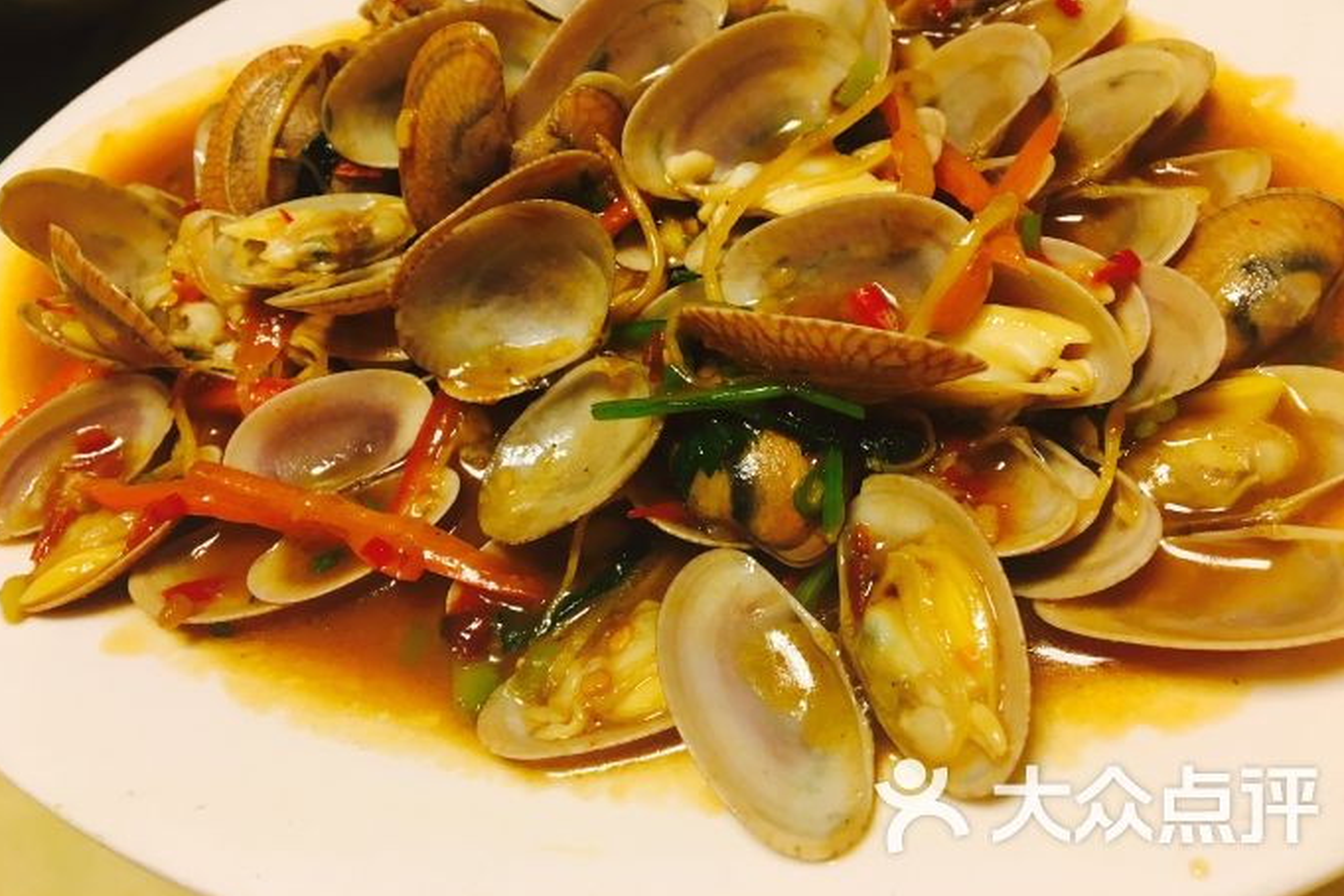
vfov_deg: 42.2
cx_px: 679
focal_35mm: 31
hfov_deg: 60.3
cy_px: 390
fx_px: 1157
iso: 80
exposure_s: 1/33
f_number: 2.2
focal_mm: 4.15
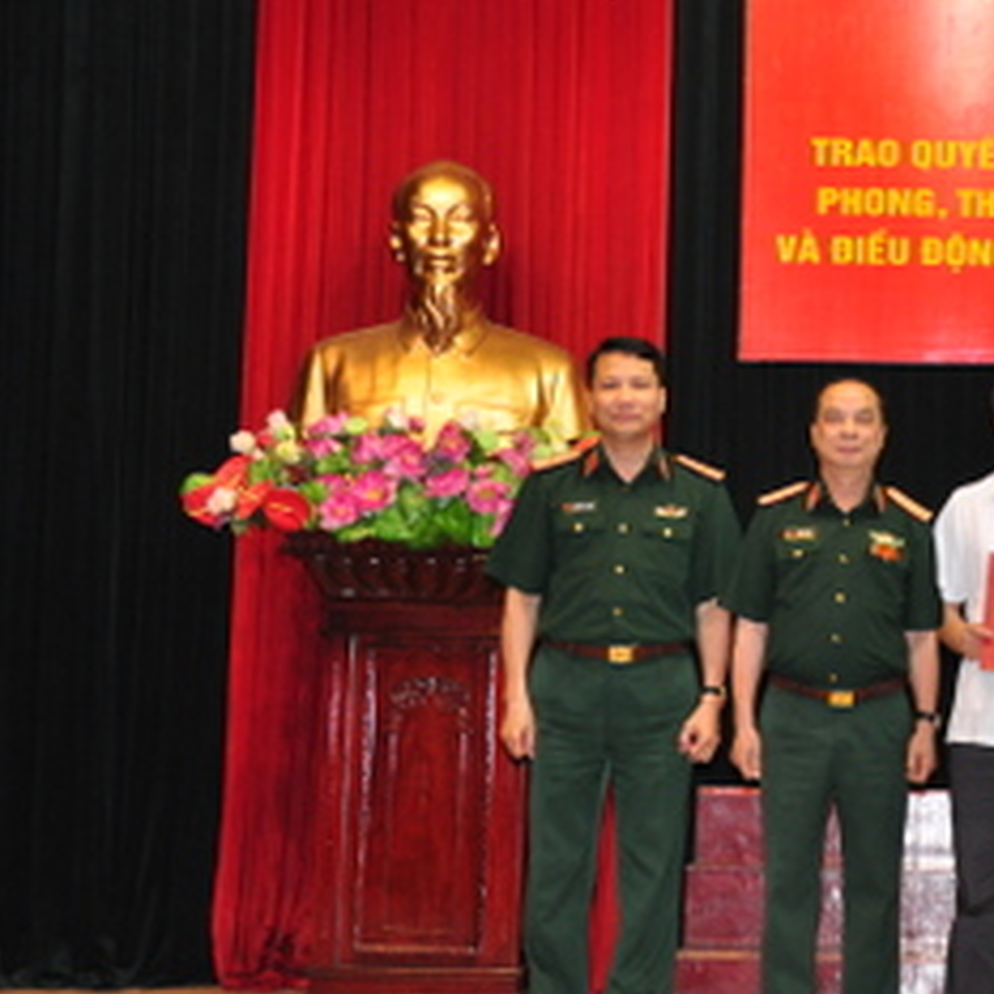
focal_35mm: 82
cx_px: 956
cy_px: 503
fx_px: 2664
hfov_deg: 20.6
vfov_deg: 21.1
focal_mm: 30
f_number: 5.6
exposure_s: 1/60
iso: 800
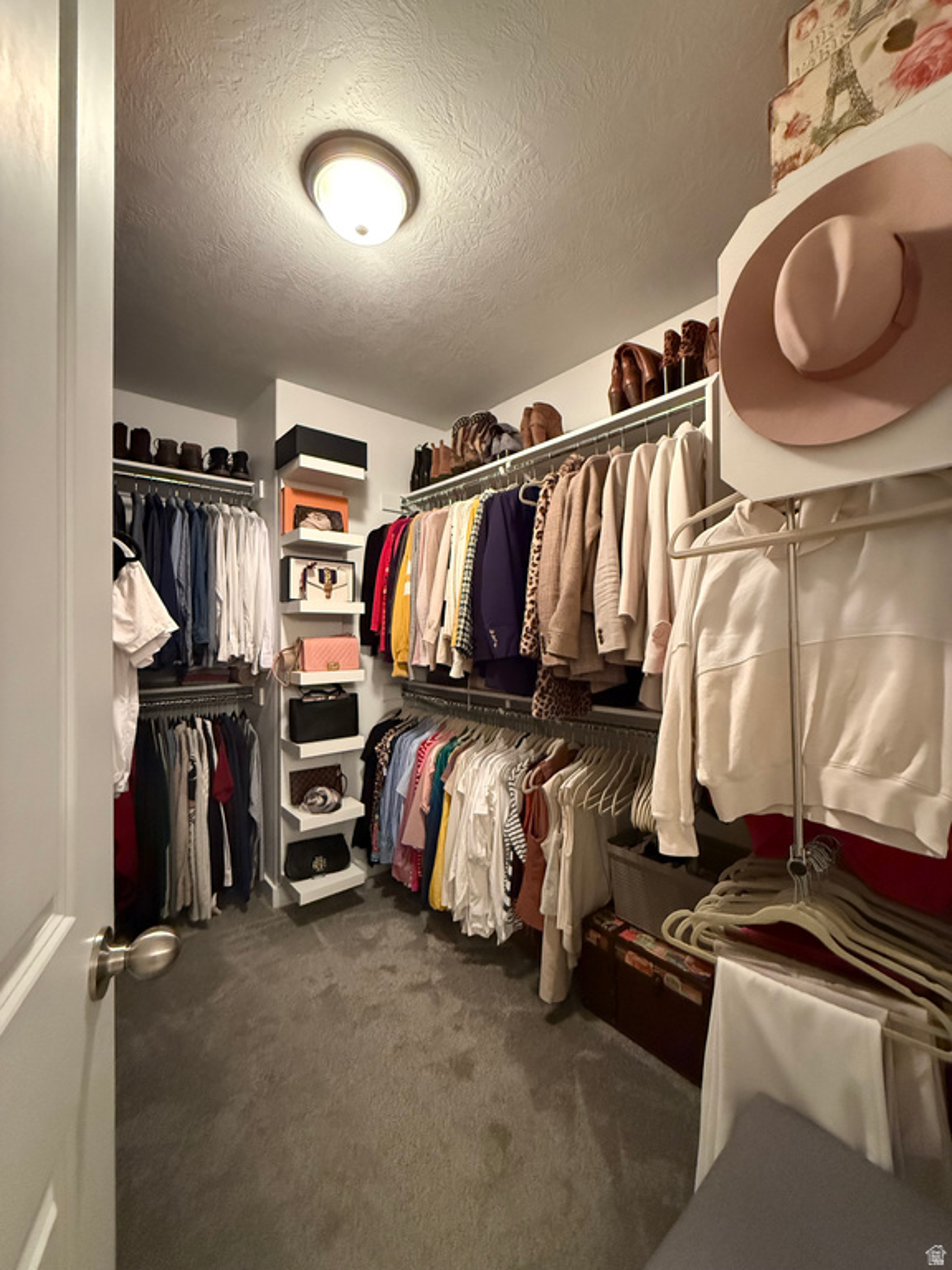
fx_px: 513
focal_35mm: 14
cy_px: 635
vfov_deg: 102.1
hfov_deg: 85.7
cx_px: 476
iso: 1250
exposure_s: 1/60
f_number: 2.2
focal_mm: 2.22
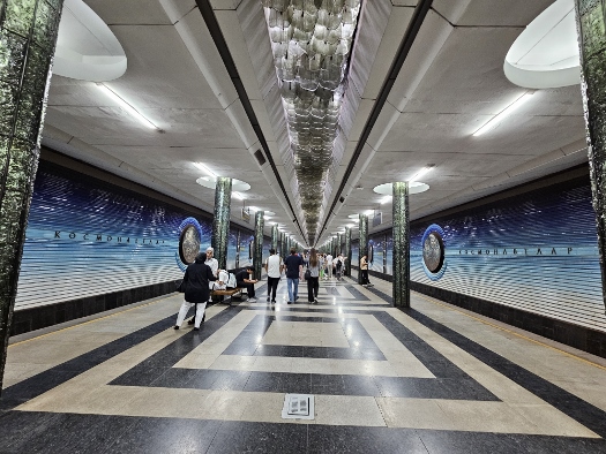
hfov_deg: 106.2
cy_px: 227
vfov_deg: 89.9
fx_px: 228
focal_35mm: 13
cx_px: 303
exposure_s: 1/33.3
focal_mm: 2.2
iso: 320
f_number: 2.2
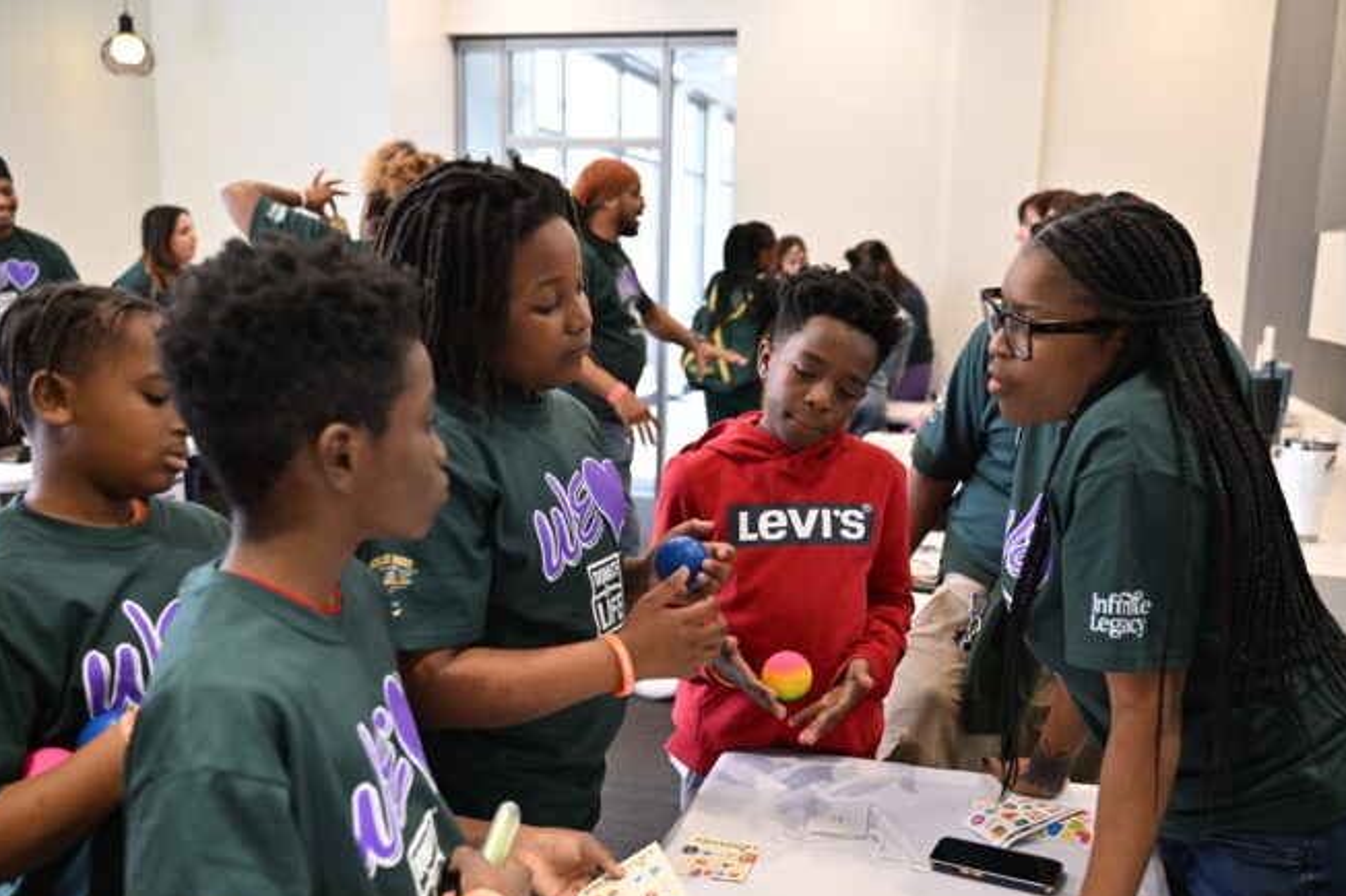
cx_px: 737
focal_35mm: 33
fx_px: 1233
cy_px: 526
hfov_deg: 57.1
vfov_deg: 39.8
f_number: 2.8
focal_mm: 28
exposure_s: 1/125
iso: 1000
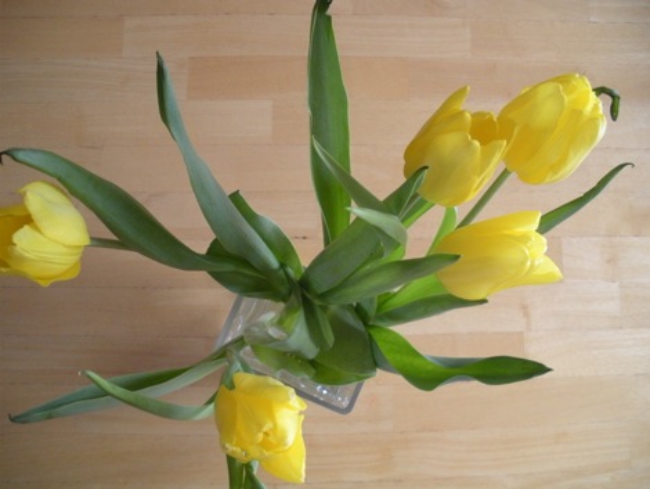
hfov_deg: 51.3
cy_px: 244
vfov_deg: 39.7
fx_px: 676
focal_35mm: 36
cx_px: 325
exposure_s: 1/34
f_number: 3.5
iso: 400
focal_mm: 6.3
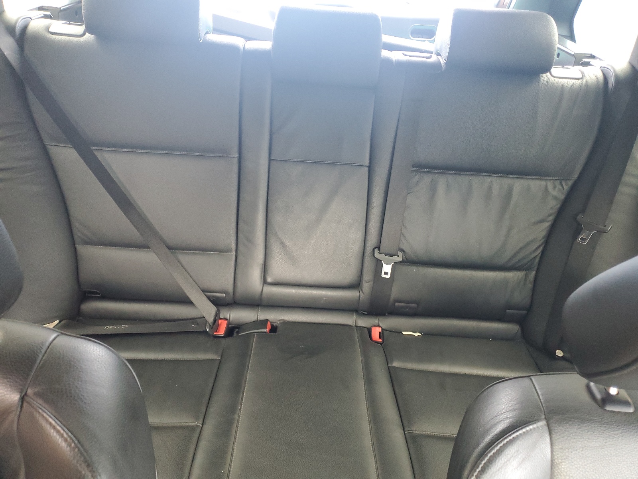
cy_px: 240
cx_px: 319
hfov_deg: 67.3
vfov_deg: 53.1
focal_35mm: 26
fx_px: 479
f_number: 1.5
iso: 299
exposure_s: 1/60.2
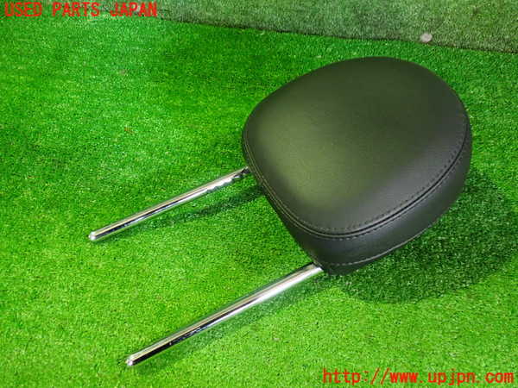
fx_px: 449
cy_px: 194
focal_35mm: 30
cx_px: 259
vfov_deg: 46.8
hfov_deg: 60.0
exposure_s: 1/25
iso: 800
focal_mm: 5.4
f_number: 2.3
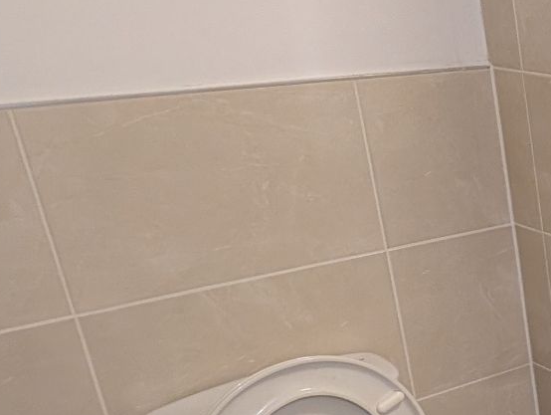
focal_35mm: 52
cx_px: 892
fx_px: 829
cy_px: 274
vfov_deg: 27.9
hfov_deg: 24.7
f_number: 1.95
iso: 189
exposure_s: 1/25
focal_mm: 2.23
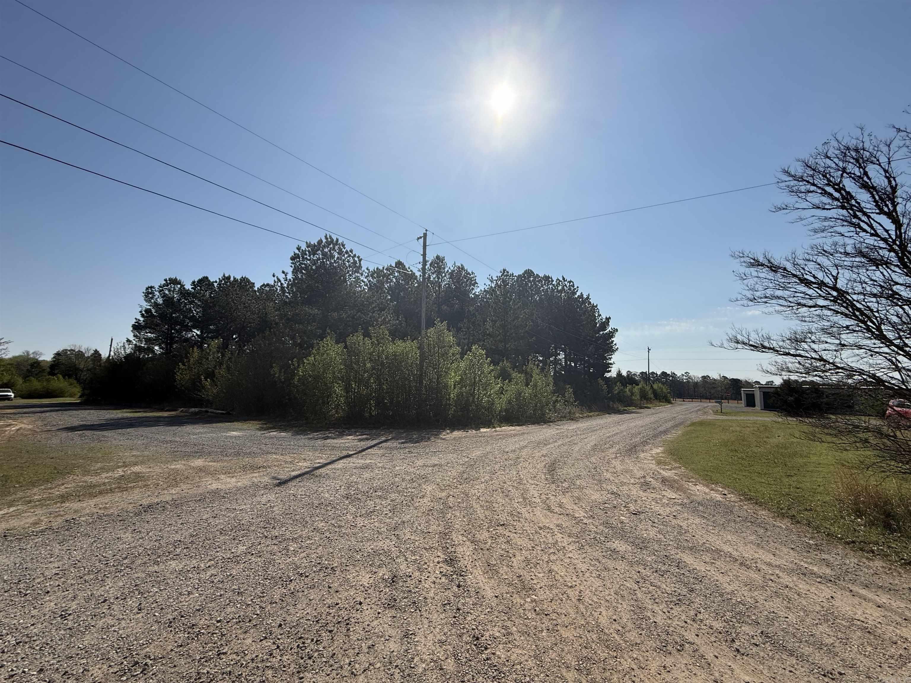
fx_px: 368
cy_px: 342
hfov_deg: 102.1
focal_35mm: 14
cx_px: 456
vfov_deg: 85.7
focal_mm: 2.22
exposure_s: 1/4425
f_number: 2.2
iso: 50
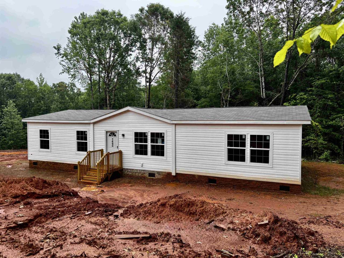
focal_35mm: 26
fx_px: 258
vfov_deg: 53.1
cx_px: 172
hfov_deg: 67.3
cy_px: 129
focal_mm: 5.96
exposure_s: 1/818
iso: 50
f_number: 1.6
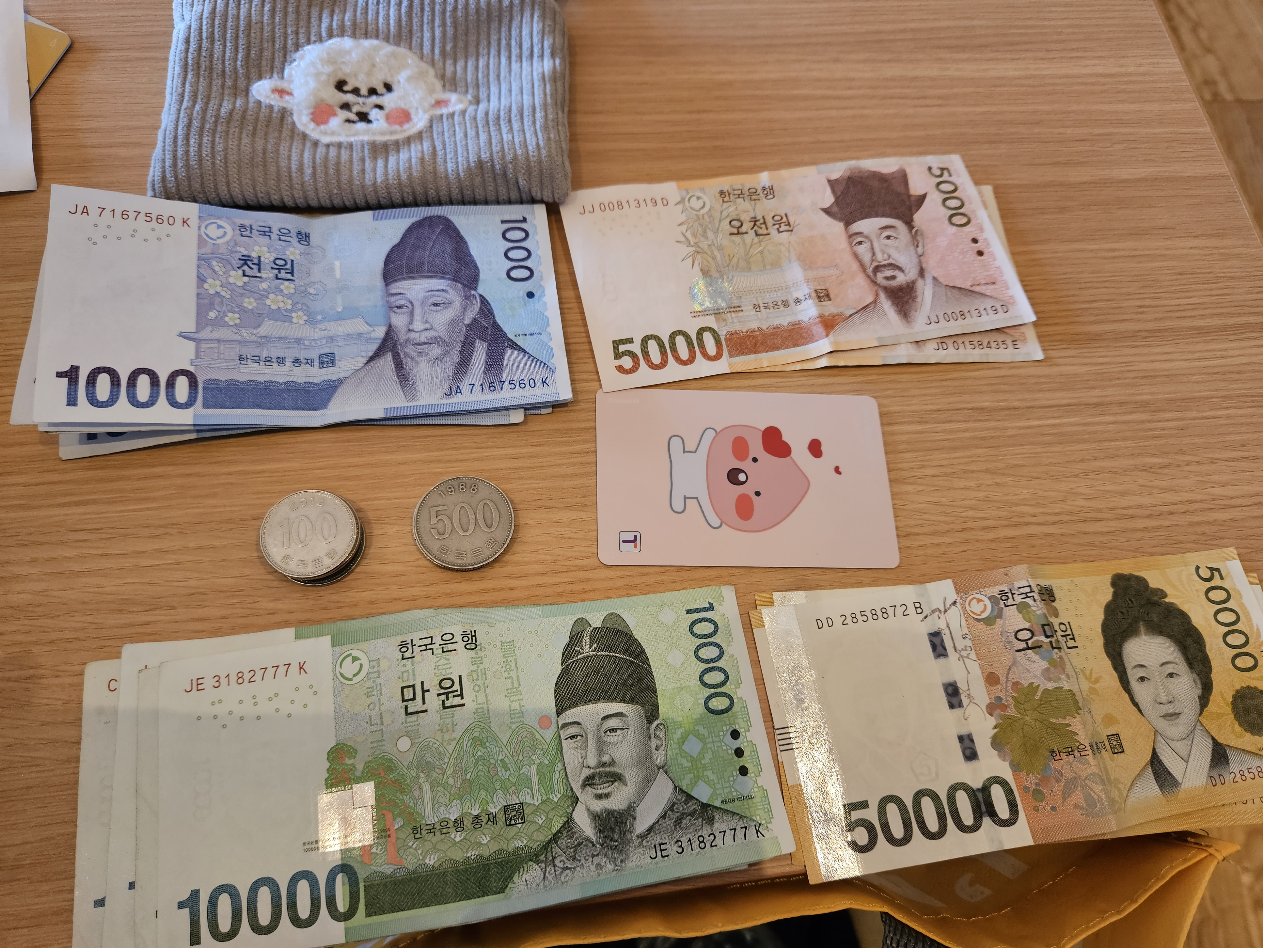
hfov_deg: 73.9
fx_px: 839
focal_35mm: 23
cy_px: 474
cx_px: 632
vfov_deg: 58.9
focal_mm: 5.4
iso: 200
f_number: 1.8
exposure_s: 1/100
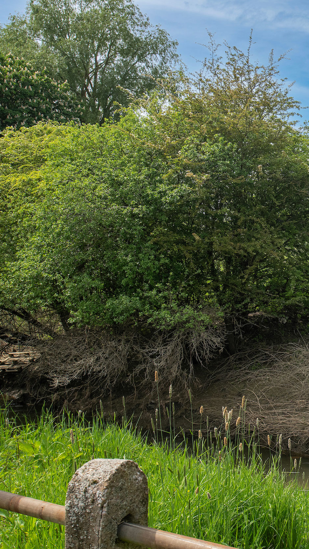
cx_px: 409
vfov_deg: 52.8
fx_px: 553
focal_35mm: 38
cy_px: 275
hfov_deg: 26.2
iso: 400
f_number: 9.5
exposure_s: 1/500
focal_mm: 24
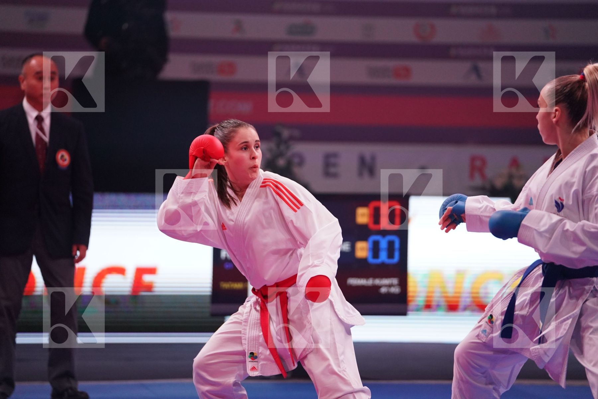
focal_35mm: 170
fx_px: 2824
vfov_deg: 8.1
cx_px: 299
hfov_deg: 12.1
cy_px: 200
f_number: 2.8
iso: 3200
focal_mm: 170
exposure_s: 1/1000
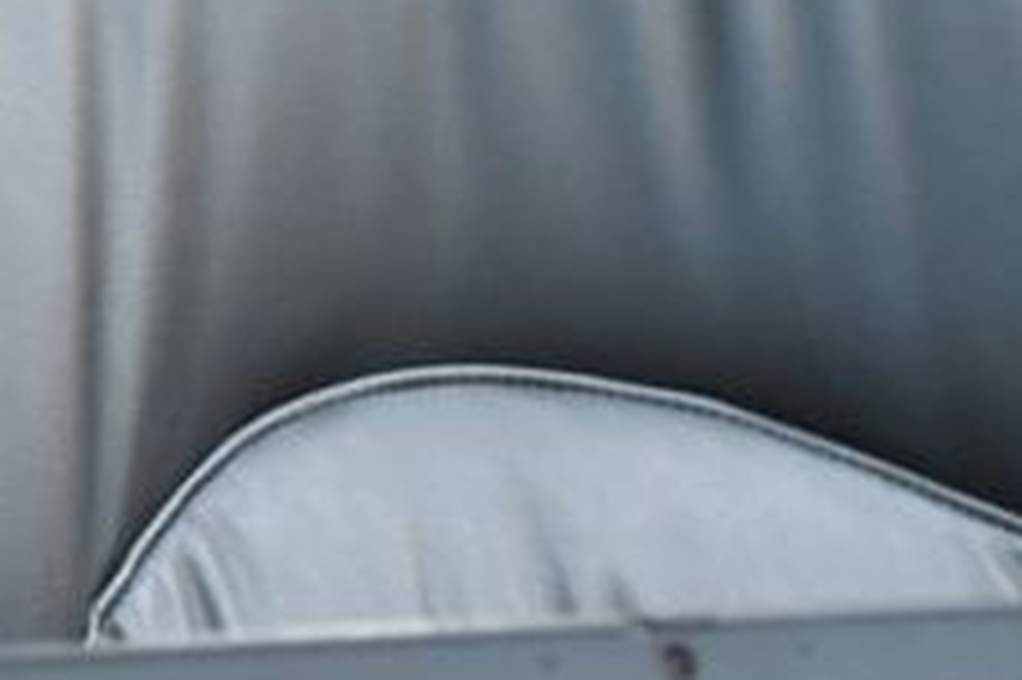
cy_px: -394
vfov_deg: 3.3
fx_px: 11914
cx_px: -1229
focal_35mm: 420
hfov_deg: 4.8
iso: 3200
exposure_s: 1/60
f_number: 5
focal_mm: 62
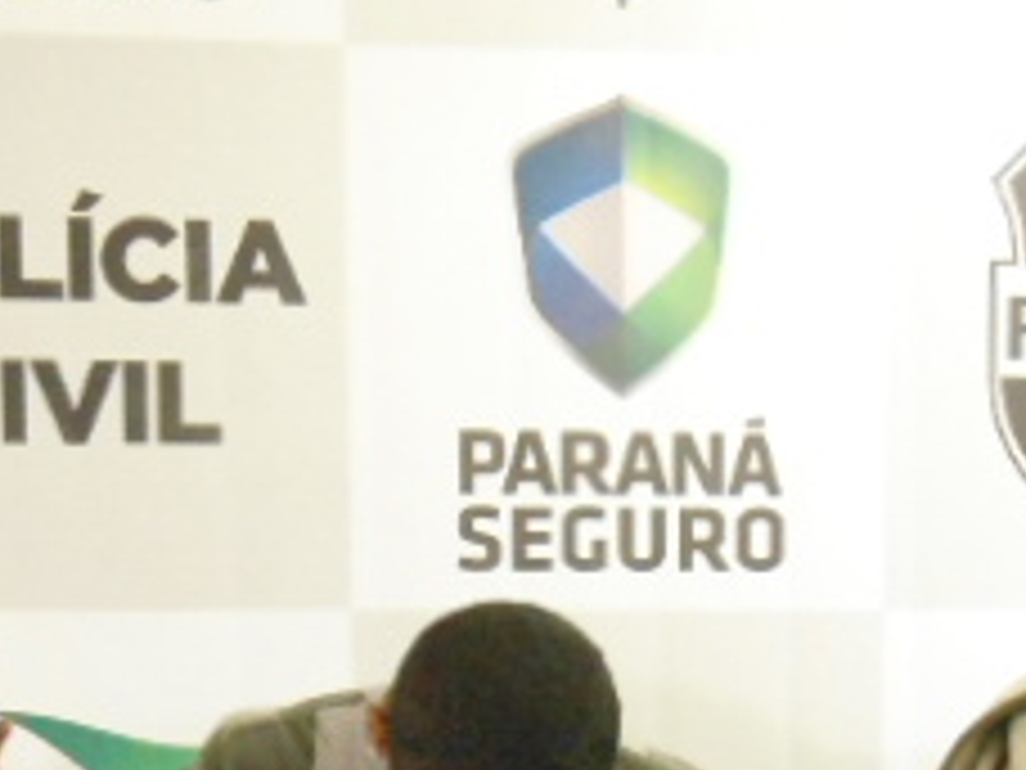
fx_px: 2579
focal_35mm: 87
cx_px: 626
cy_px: 1022
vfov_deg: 16.0
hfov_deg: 22.5
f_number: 3
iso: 800
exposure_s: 1/80
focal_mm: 5.6
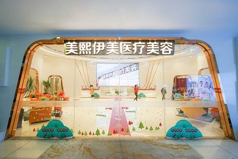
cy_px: 80
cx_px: 119
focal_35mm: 16
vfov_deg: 73.7
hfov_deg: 96.8
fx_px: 106
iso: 640
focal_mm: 16
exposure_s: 1/125
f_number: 4
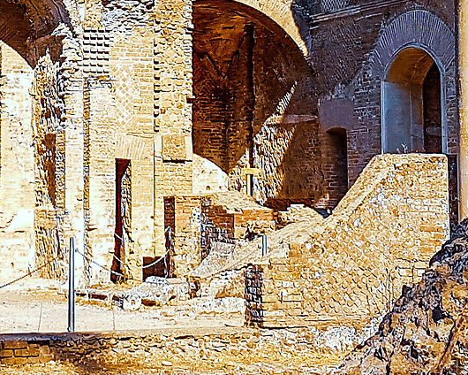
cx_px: 147
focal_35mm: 115
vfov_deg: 13.3
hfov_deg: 16.7
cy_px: 27
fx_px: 1593
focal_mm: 4.2
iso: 40
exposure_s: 1/1432
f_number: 1.7
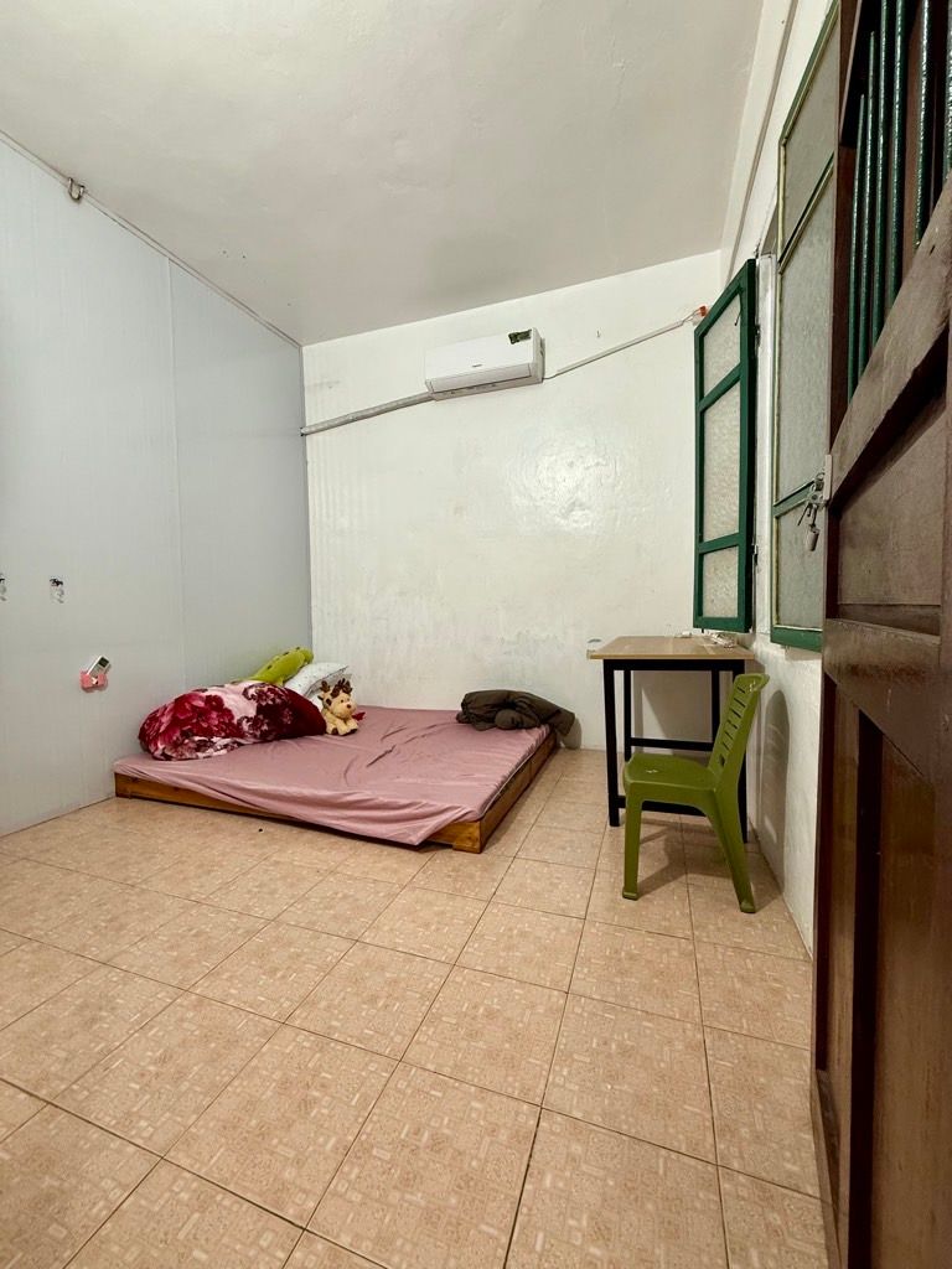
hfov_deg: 85.7
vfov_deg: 102.1
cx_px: 476
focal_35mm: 14
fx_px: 513
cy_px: 634
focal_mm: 2.22
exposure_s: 1/50
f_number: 2.2
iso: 160
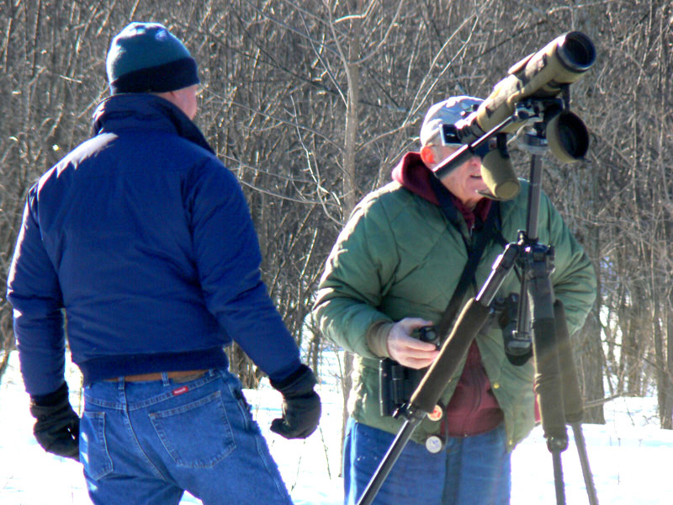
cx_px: 336
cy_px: 252
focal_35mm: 420
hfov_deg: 4.7
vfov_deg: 3.5
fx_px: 8166
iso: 200
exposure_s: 1/320
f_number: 5.6
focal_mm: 88.8
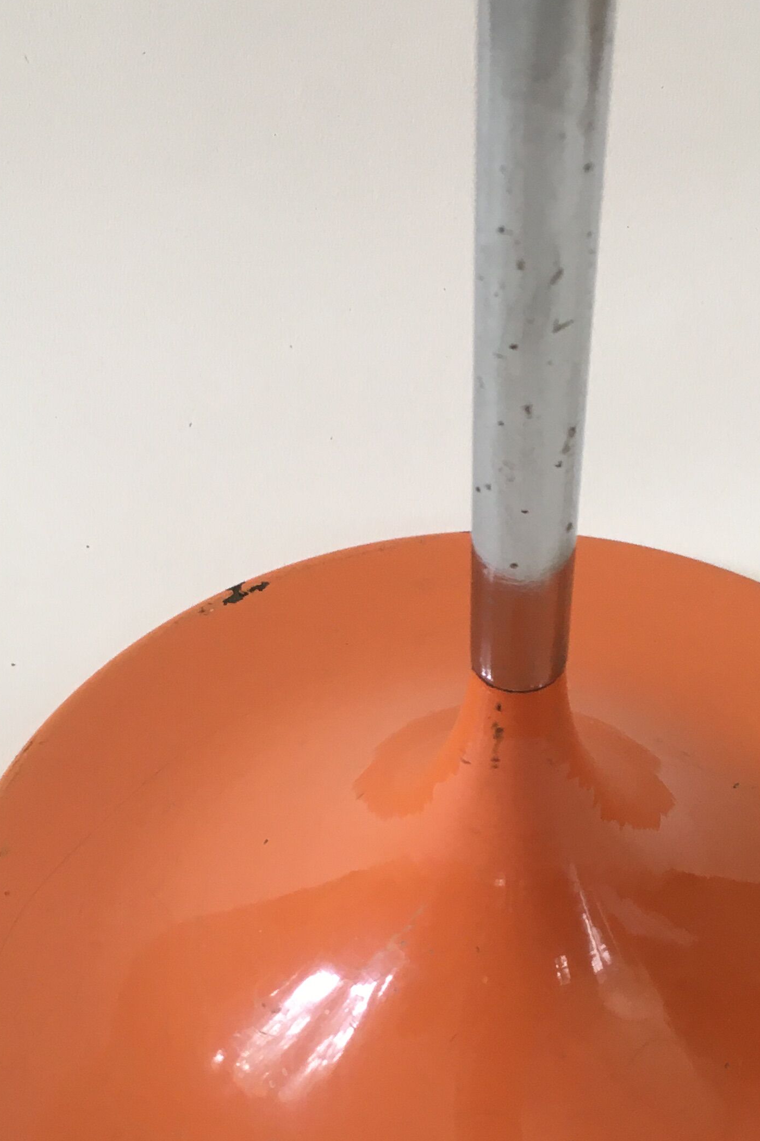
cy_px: 847
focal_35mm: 58
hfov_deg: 23.4
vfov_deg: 33.8
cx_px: 423
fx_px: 1837
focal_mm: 4.15
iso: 64
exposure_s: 1/33
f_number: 2.2
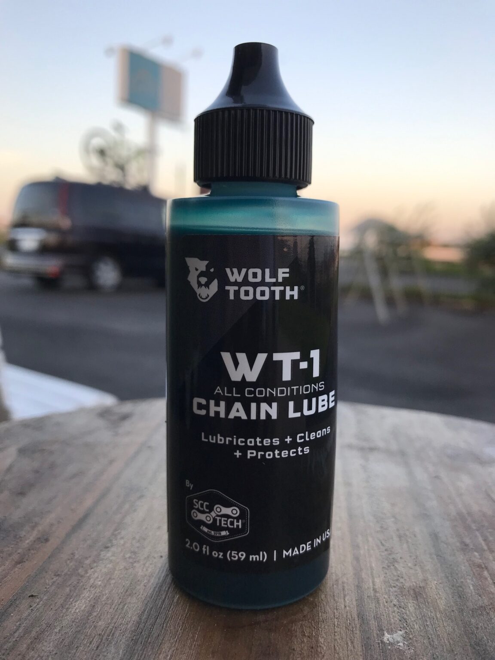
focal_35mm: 28
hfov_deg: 49.7
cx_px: 248
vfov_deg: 63.4
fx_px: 534
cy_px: 330
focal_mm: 3.99
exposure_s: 1/204
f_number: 1.8
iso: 20
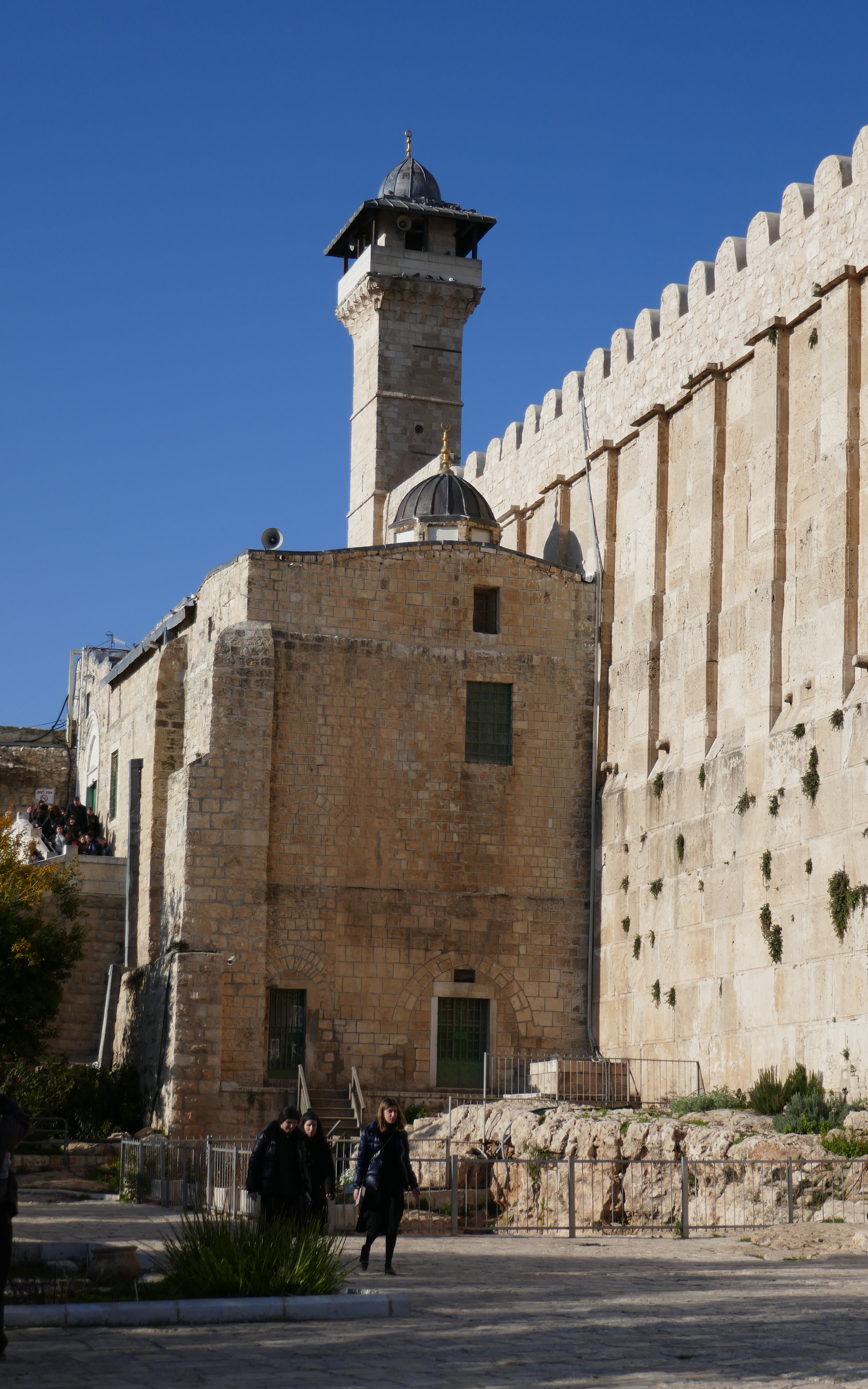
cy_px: 689
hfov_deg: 19.4
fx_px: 2535
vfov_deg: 30.6
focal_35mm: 67
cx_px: 462
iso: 125
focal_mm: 23.7
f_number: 4.4
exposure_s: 1/1300
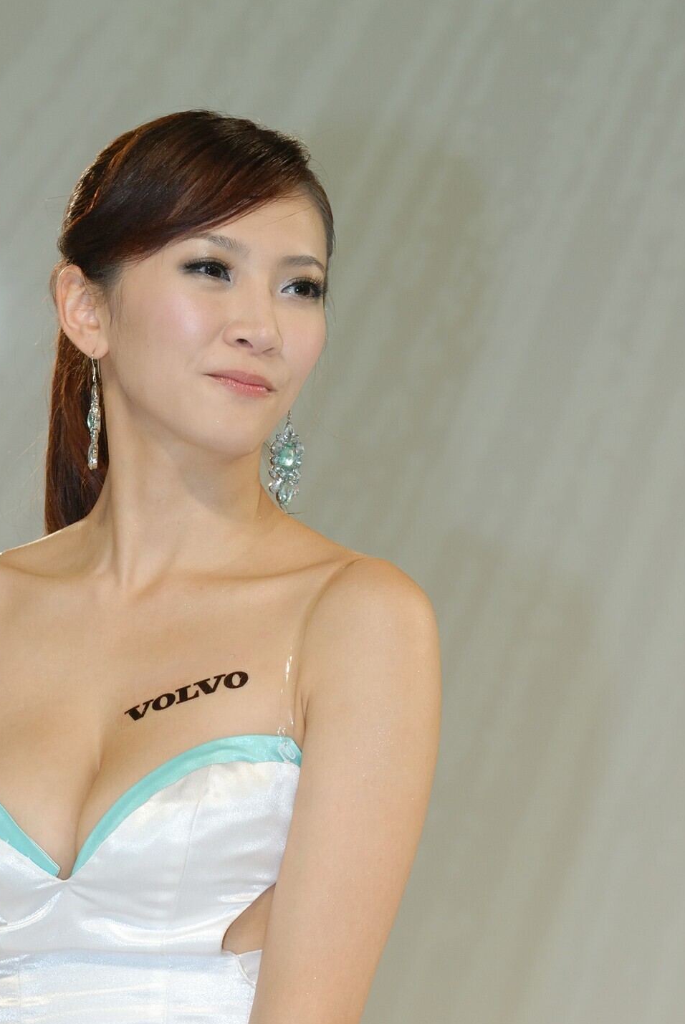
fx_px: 4185
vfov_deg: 13.9
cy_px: 689
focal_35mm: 147
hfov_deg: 9.3
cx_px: 228
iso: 400
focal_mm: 70
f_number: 5.6
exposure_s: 1/90
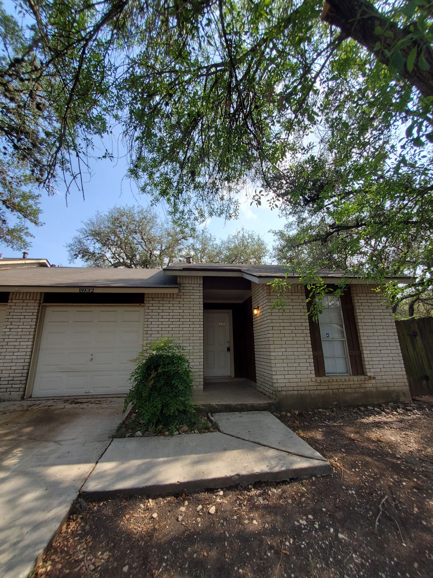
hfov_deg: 89.9
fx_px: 217
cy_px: 289
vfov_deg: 106.2
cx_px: 216
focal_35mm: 13
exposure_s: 1/557
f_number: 2.2
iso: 50
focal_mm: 1.8
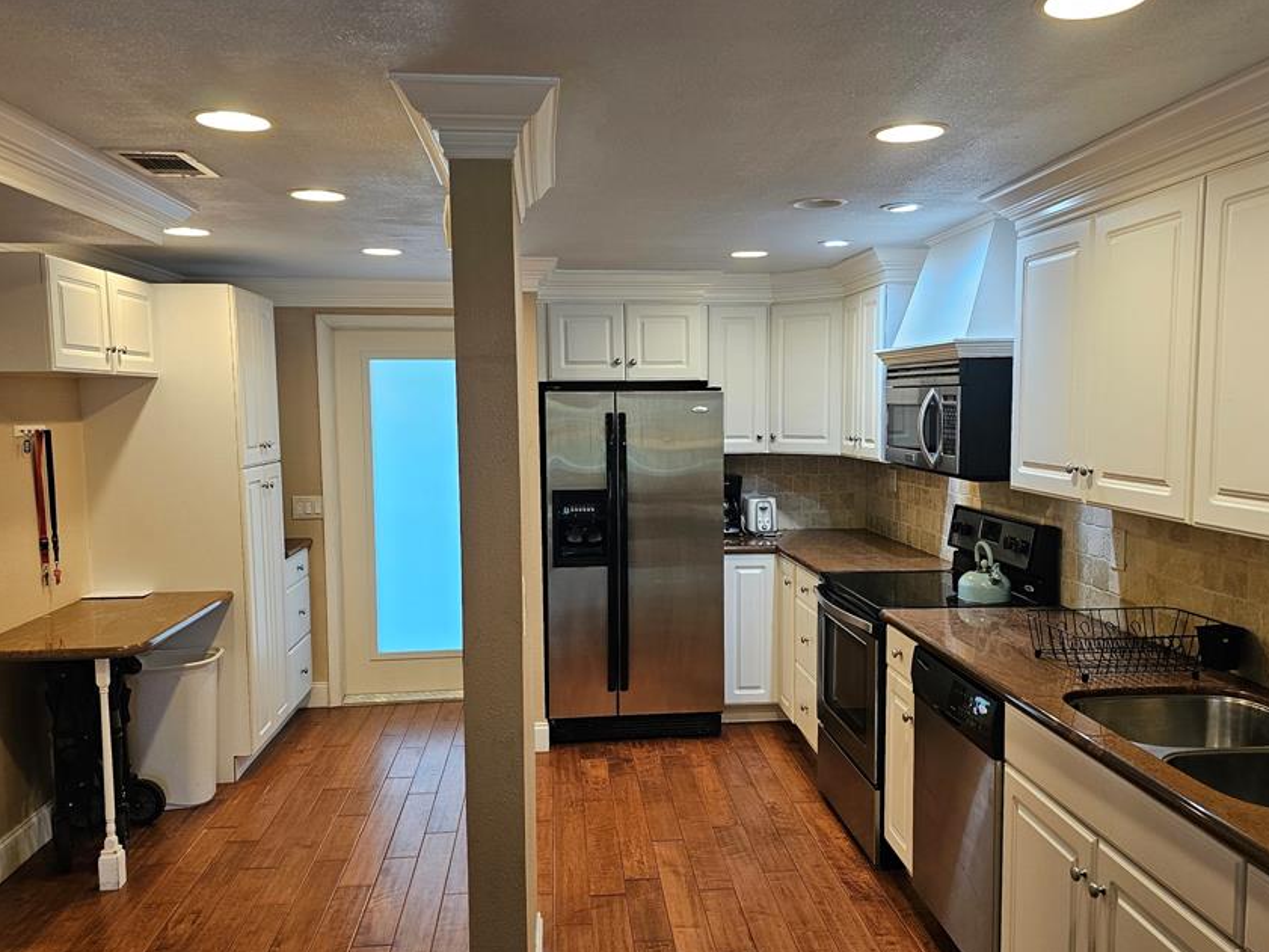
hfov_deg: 63.4
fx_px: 1027
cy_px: 501
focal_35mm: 28
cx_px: 673
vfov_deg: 49.7
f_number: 1.7
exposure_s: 1/120
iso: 200
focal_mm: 6.3
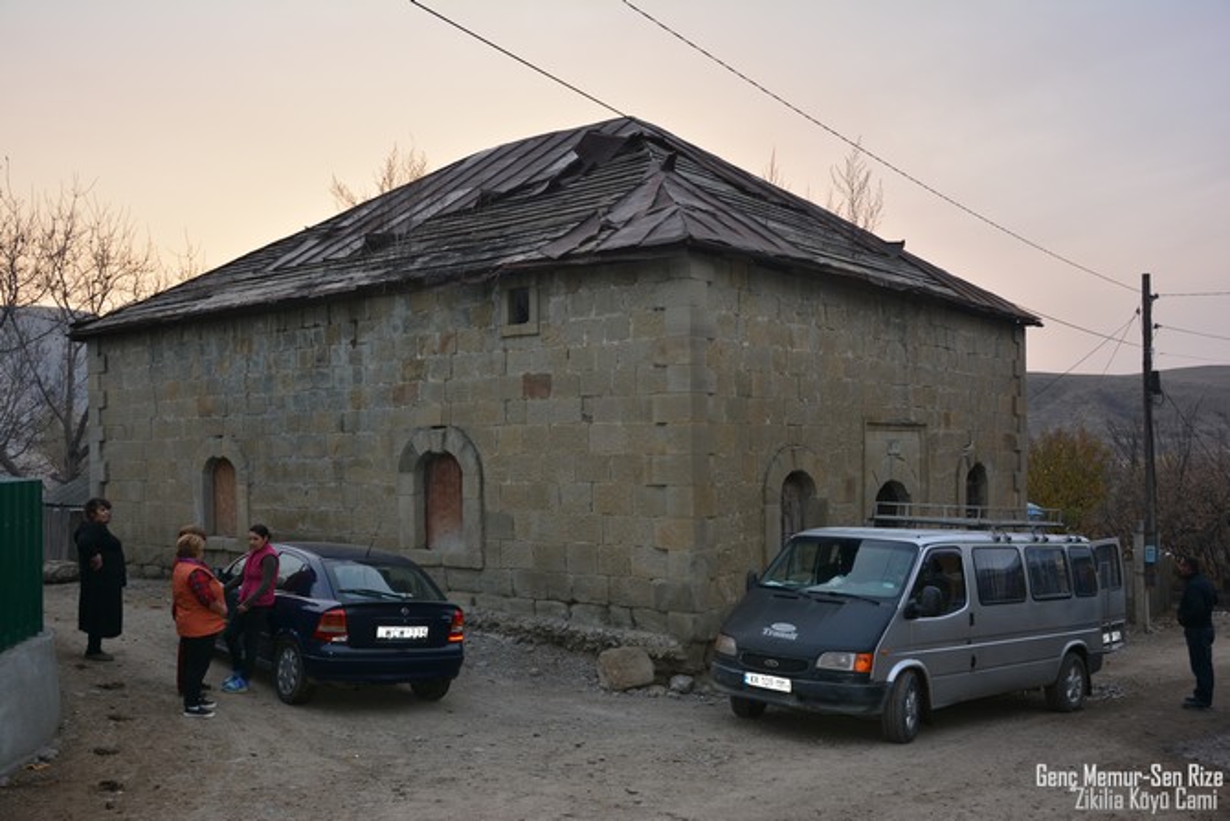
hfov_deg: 53.1
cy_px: 410
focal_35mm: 36
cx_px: 615
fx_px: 1230
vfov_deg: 36.9
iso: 160
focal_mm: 24
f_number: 5.6
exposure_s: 1/30
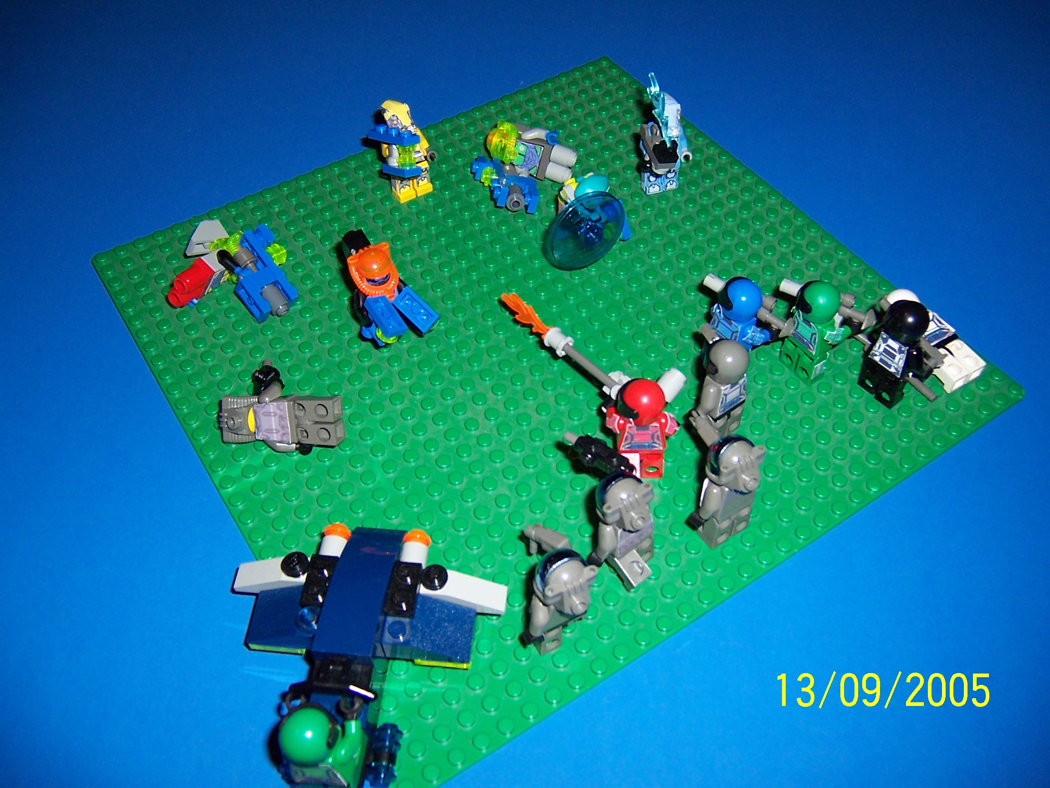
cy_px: 394
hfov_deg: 55.4
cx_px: 525
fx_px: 1001
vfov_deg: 42.9
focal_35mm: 33
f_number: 2.8
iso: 140
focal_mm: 5.5
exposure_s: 1/60
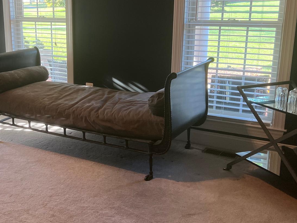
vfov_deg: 29.7
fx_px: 420
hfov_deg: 38.0
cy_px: 102
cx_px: 78
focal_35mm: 49
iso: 125
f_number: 1.5
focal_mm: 5.7
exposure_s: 1/120
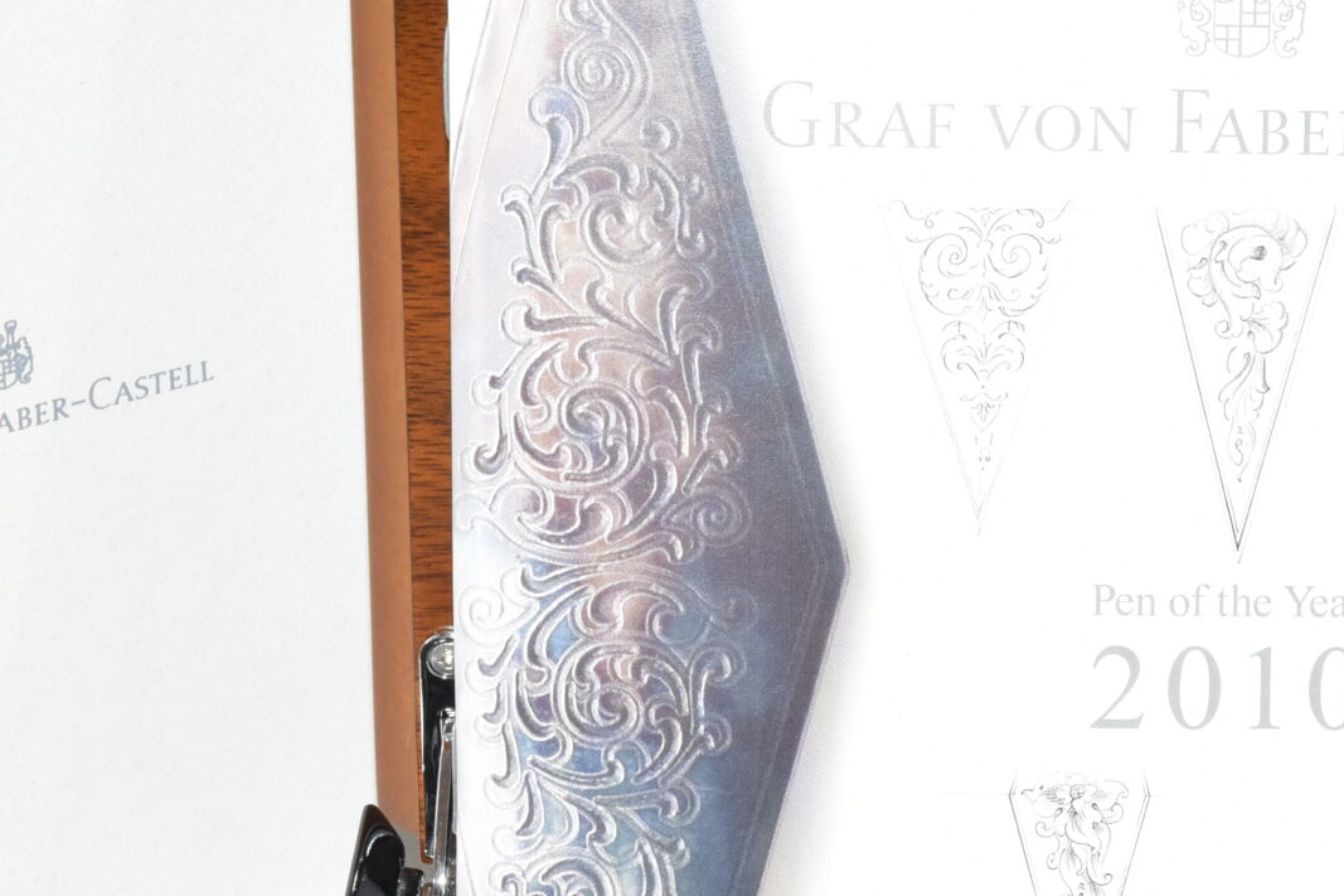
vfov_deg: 9.5
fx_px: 5375
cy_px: 916
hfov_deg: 14.0
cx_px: 1432
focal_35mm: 144
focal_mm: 60
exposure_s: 1/20
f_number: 20
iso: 1800
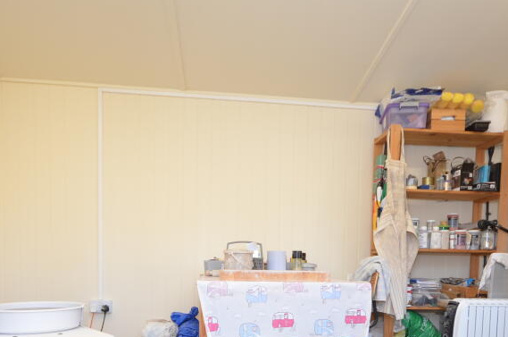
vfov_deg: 44.9
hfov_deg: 67.5
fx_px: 380
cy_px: 280
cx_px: 255
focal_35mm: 27
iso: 250
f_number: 4
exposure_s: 1/60
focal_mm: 10
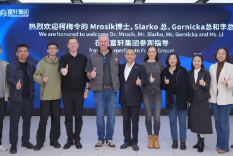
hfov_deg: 45.4
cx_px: 114
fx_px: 279
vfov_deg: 31.1
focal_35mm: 43
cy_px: 56
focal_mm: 31
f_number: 6.3
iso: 1250
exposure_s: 1/125
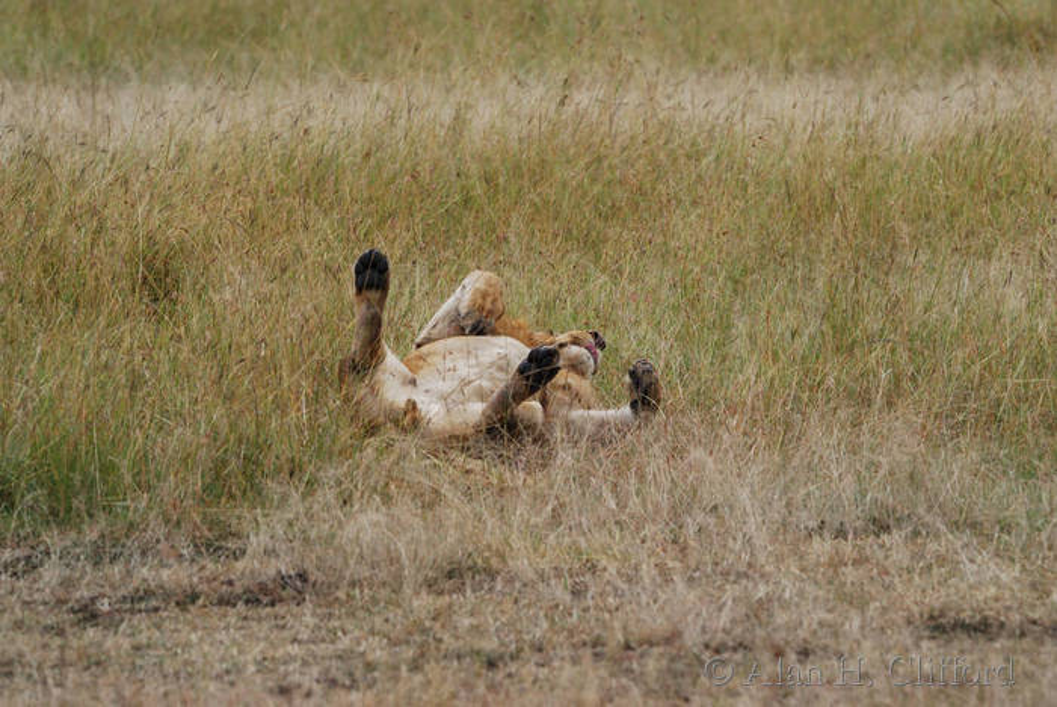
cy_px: 354
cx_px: 528
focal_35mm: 345
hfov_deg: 6.0
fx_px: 10138
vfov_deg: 4.0
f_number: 5.3
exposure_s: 1/400
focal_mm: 230
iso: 200
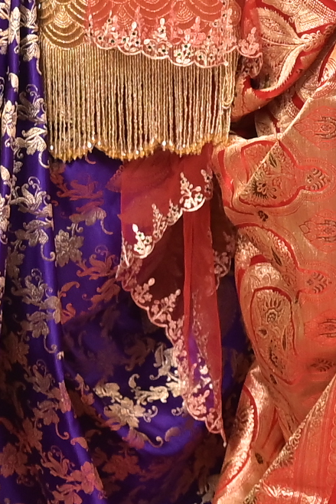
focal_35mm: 344
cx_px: 938
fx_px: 4813
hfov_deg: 3.9
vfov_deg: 5.9
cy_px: -183
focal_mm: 50
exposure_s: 1/400
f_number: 2.8
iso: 1000
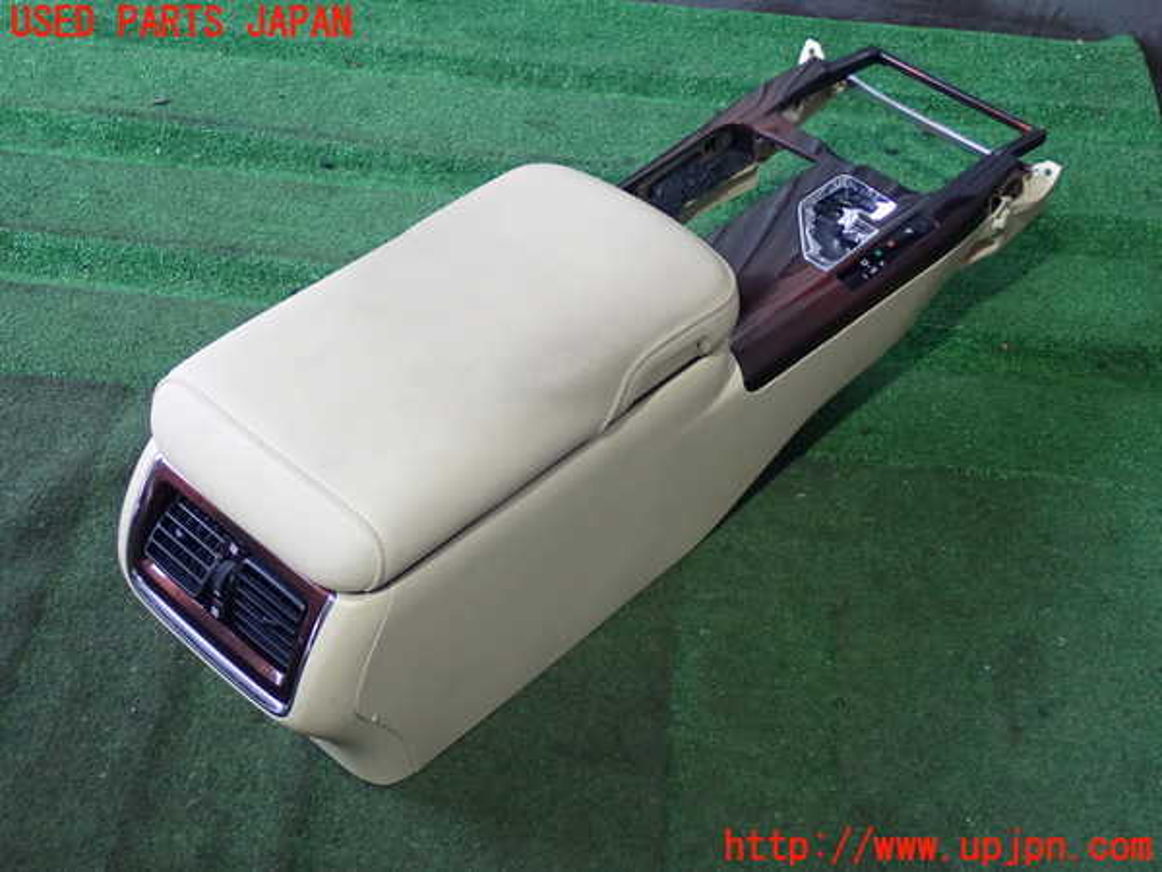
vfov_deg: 29.1
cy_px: 436
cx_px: 581
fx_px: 1678
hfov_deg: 38.2
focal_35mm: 50
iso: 800
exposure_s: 1/40
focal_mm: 9.01
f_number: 3.2
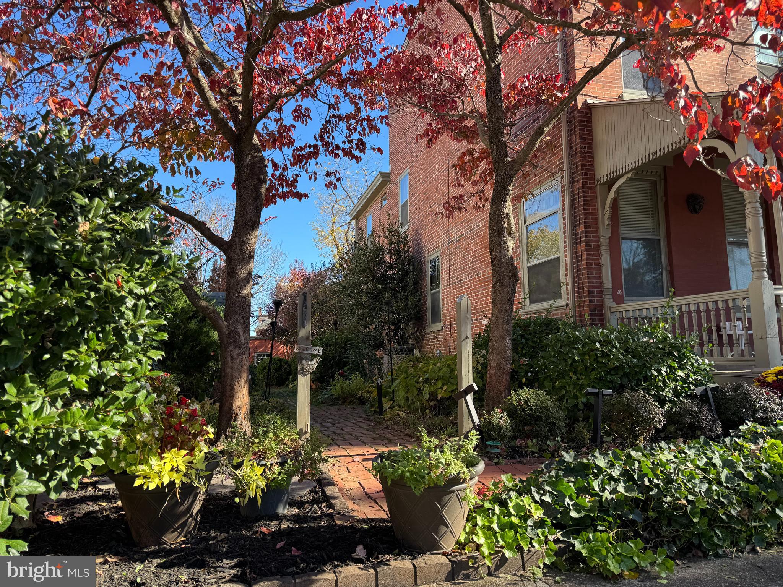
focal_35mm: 24
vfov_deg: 56.8
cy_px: 294
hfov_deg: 71.6
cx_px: 392
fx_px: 543
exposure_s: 1/756
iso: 80
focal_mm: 6.76
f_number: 1.78
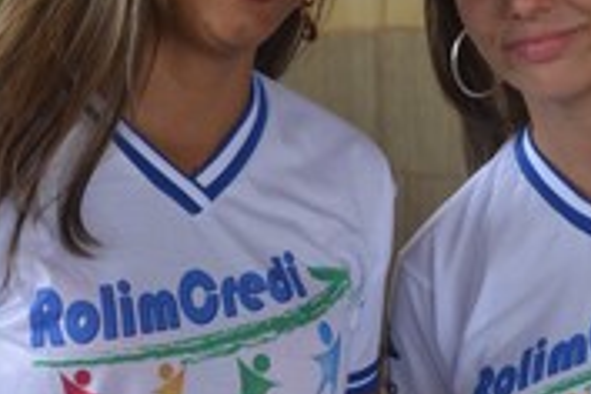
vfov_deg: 9.5
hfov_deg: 14.1
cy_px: 110
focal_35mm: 145
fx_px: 2380
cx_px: 341
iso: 280
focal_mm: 38
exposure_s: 1/125
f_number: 5.6
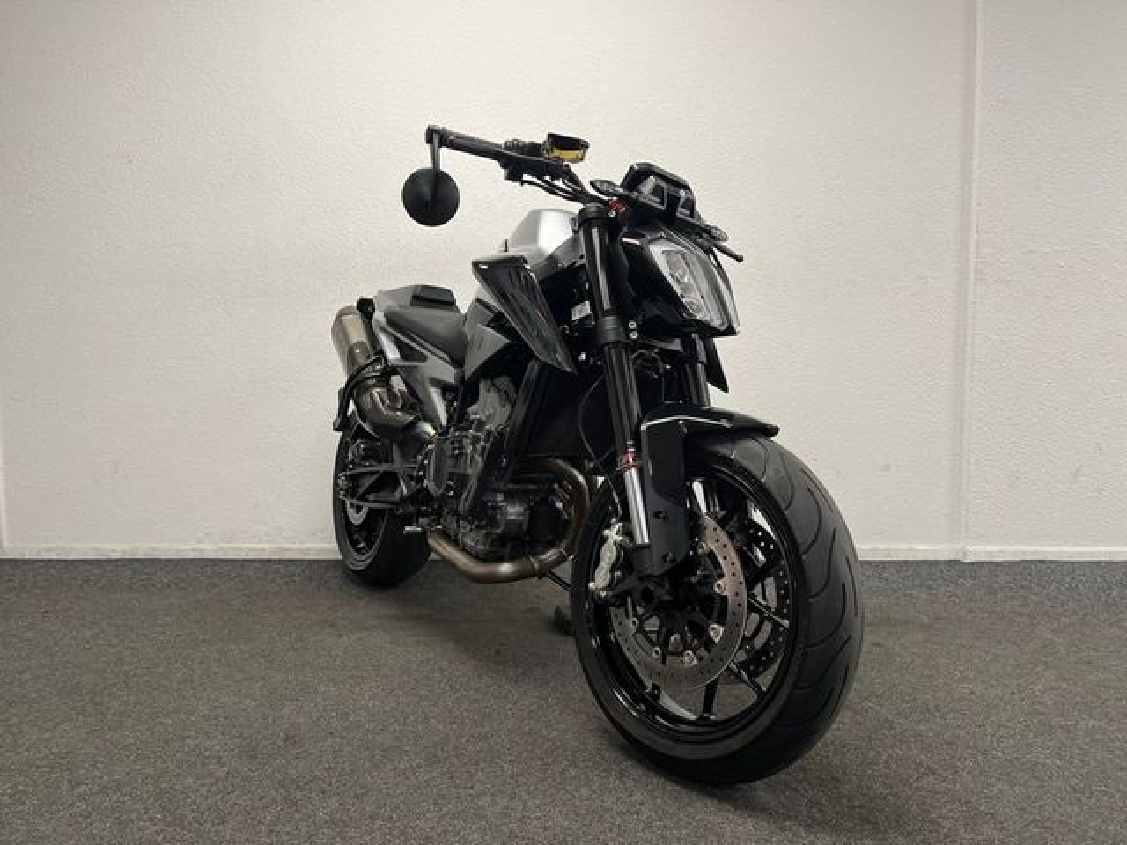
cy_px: 422
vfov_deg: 53.1
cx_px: 564
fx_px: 846
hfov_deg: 67.3
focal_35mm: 26
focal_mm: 5.1
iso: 125
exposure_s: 1/100
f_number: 1.6
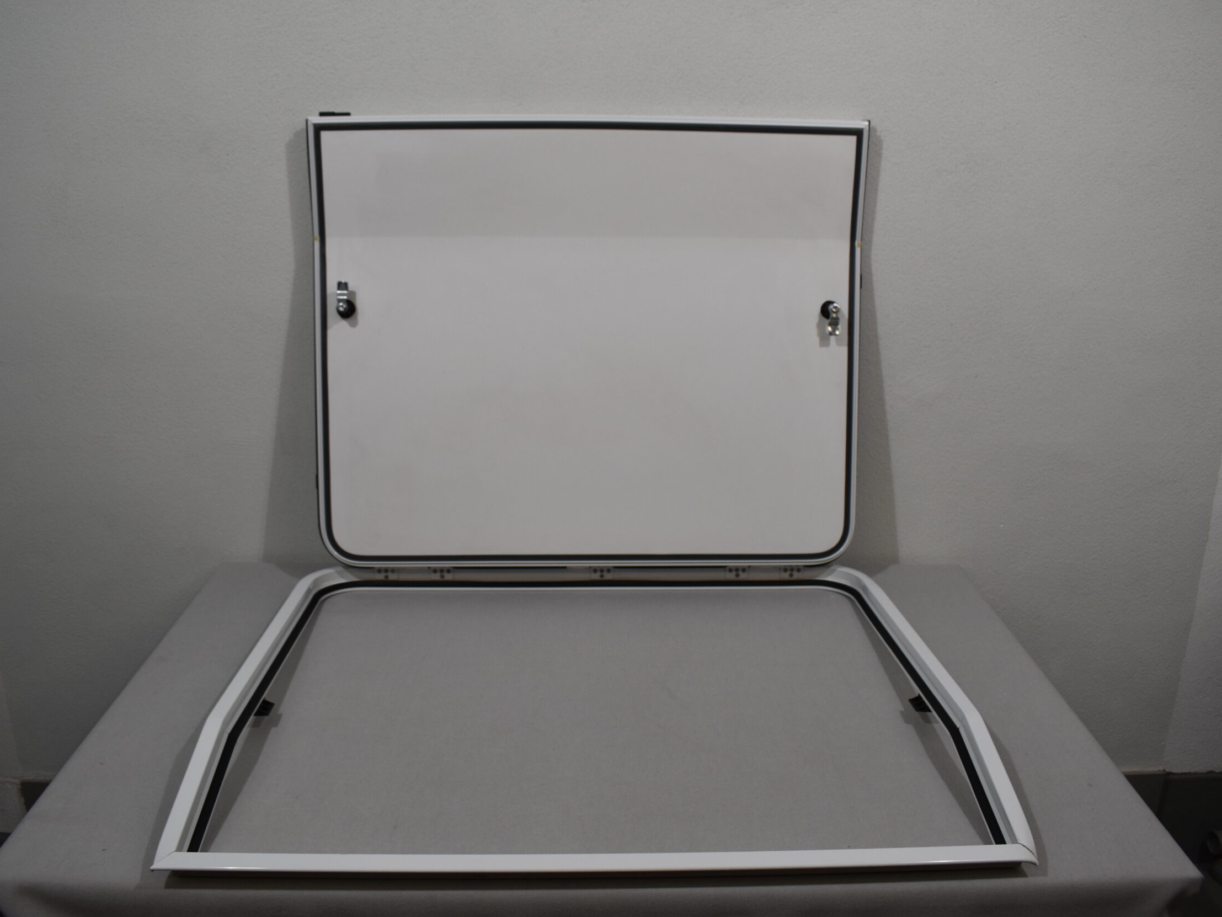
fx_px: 1059
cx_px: 606
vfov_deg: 46.8
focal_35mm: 30
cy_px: 456
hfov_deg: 60.0
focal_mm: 18
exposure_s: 1/250
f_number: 5
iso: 400
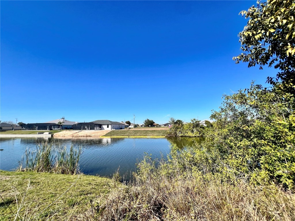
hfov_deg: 106.2
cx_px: 148
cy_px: 110
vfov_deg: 89.9
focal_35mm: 13
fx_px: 111
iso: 32
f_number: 1.8
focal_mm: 1.57
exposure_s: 1/2137
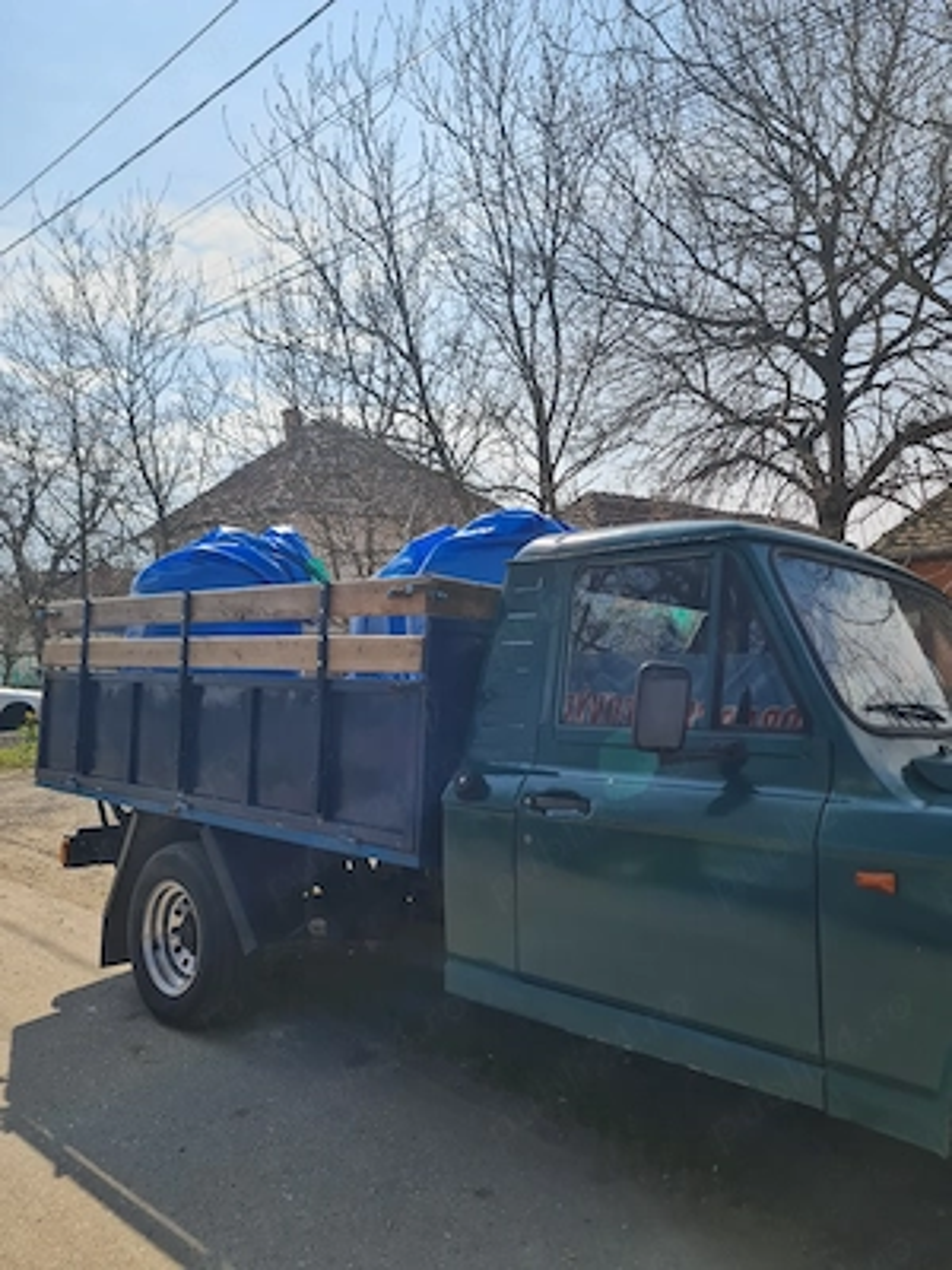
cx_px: 476
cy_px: 635
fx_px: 953
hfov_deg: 53.1
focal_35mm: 26
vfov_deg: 67.3
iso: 50
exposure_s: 1/3784
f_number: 1.8
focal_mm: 5.4
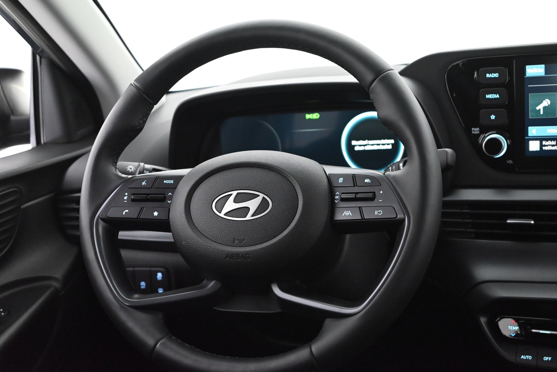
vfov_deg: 27.0
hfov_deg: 39.6
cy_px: 186
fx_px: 774
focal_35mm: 50
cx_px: 278
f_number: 6.3
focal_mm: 50
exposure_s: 1/60
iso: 9000
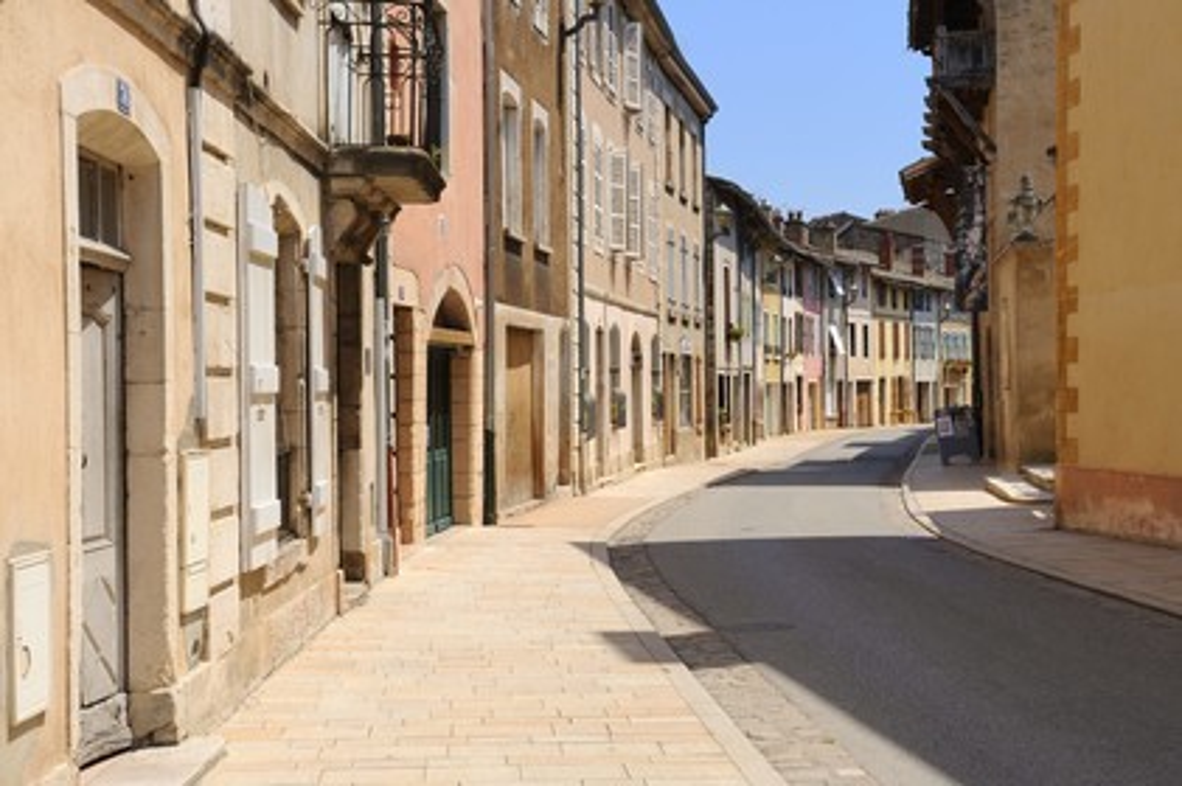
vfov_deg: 24.6
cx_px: 591
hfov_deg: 36.3
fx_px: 1804
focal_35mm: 55
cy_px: 393
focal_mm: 55
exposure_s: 1/160
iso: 200
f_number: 14
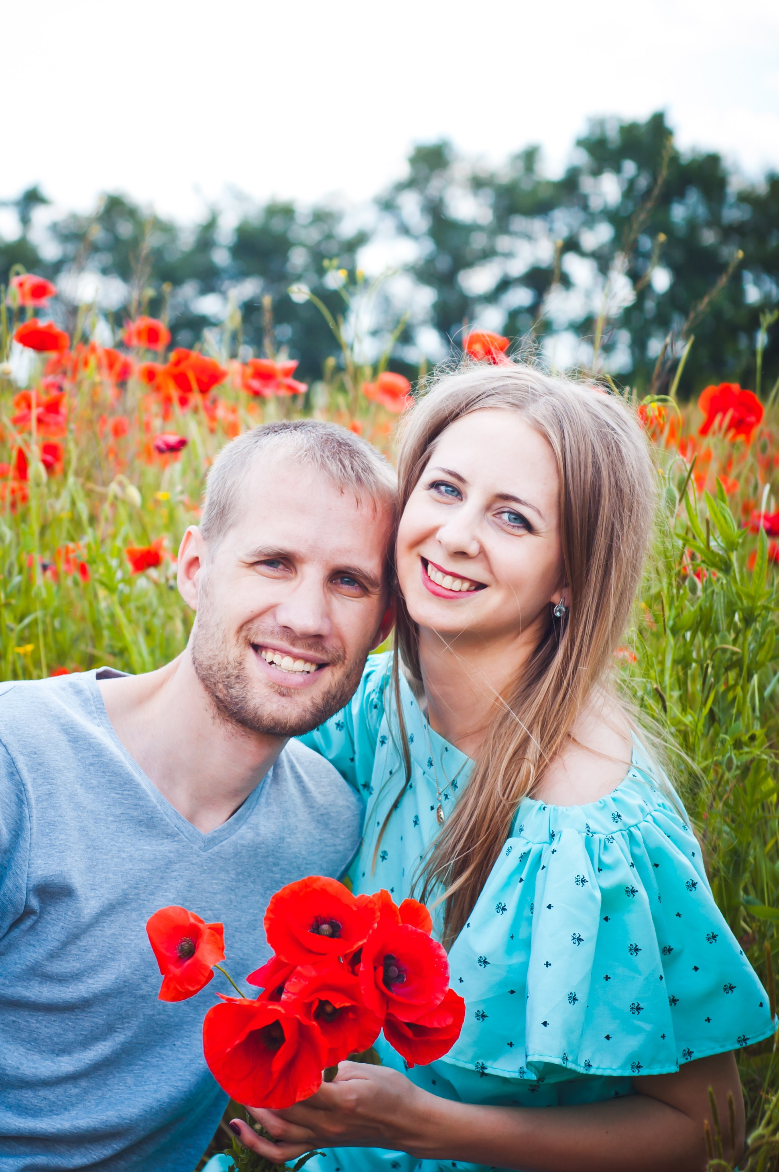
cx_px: 390
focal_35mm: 75
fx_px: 2439
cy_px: 586
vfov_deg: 27.0
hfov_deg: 18.2
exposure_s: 1/640
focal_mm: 50
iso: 200
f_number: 4
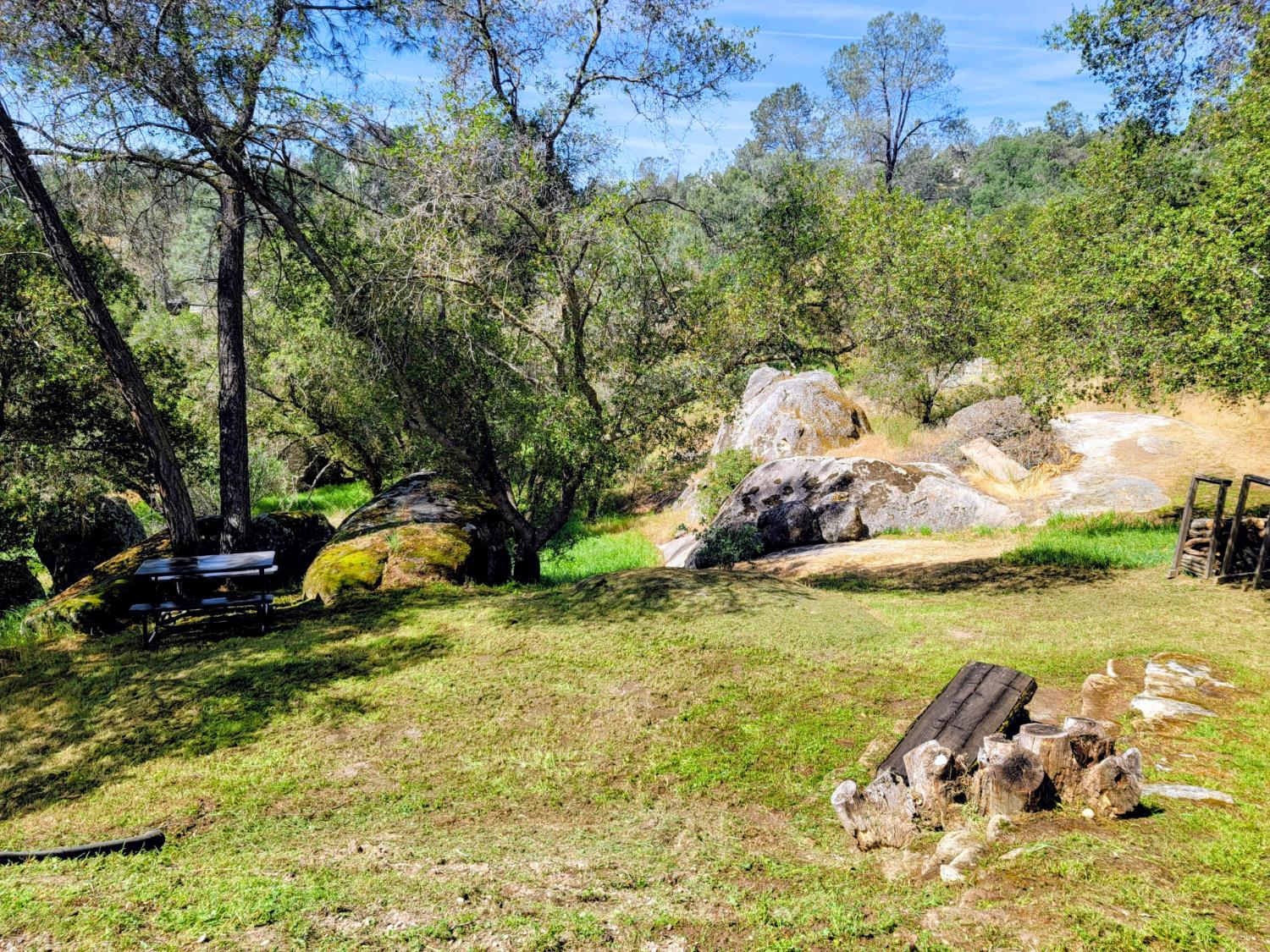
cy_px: 476
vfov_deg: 54.9
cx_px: 635
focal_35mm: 25
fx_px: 917
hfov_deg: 69.4
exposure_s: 1/598
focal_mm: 7
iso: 20
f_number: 1.8
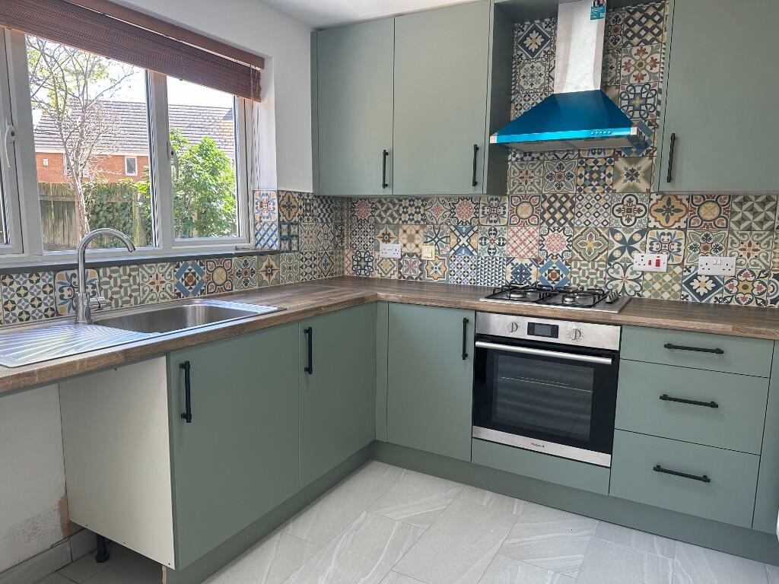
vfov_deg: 56.8
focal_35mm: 24
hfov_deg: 71.6
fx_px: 540
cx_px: 390
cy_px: 292
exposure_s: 1/161
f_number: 1.78
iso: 100
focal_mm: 6.86
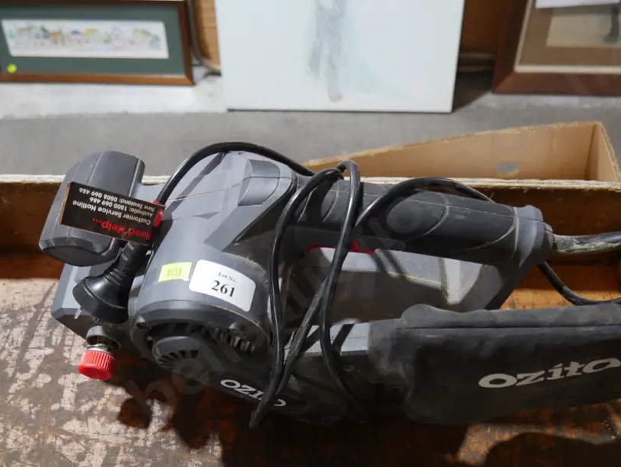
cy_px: 284
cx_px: 312
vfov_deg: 37.6
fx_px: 682
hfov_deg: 49.0
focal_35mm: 38
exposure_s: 1/60
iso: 400
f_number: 3.6
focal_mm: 15
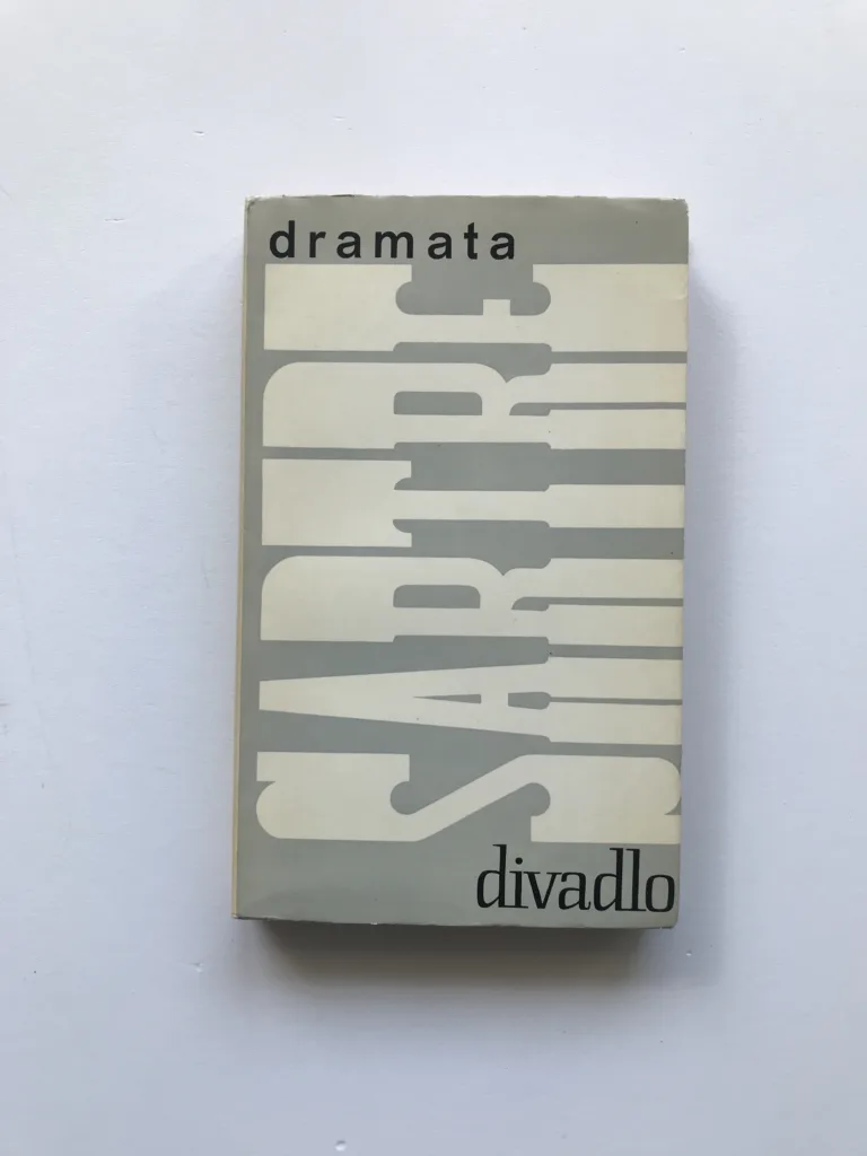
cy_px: 578
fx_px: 935
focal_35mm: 28
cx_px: 434
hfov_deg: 49.7
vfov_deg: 63.4
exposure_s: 1/100
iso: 25
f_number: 1.8
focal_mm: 3.99
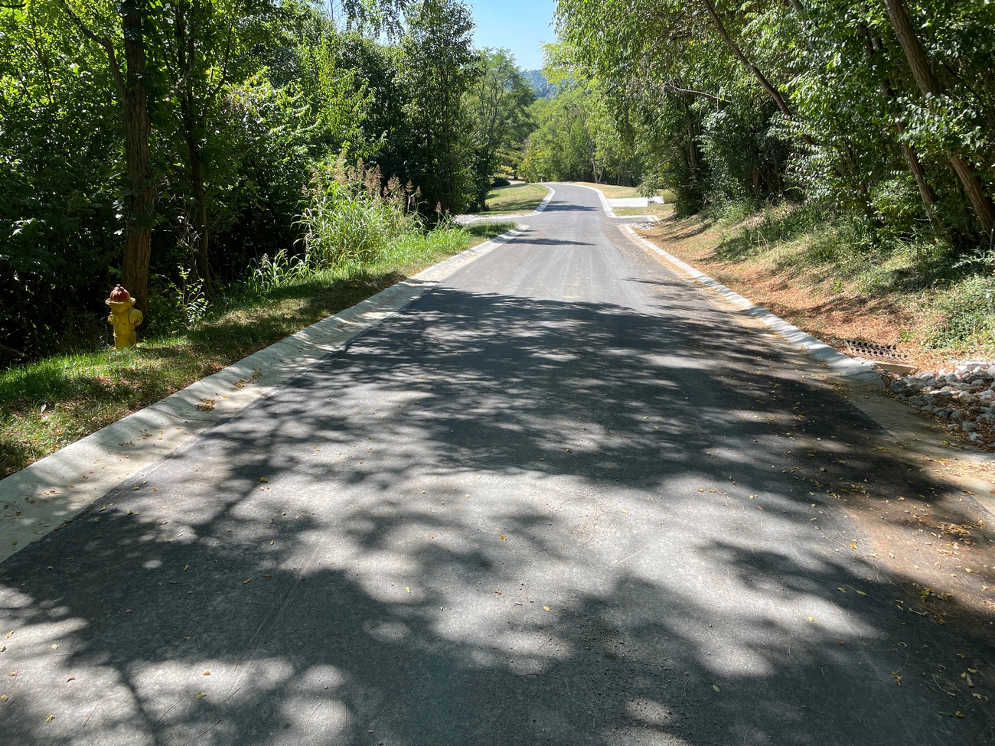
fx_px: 747
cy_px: 373
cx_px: 498
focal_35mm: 26
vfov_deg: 53.1
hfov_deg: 67.3
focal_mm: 4.2
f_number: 1.6
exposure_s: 1/903
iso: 32
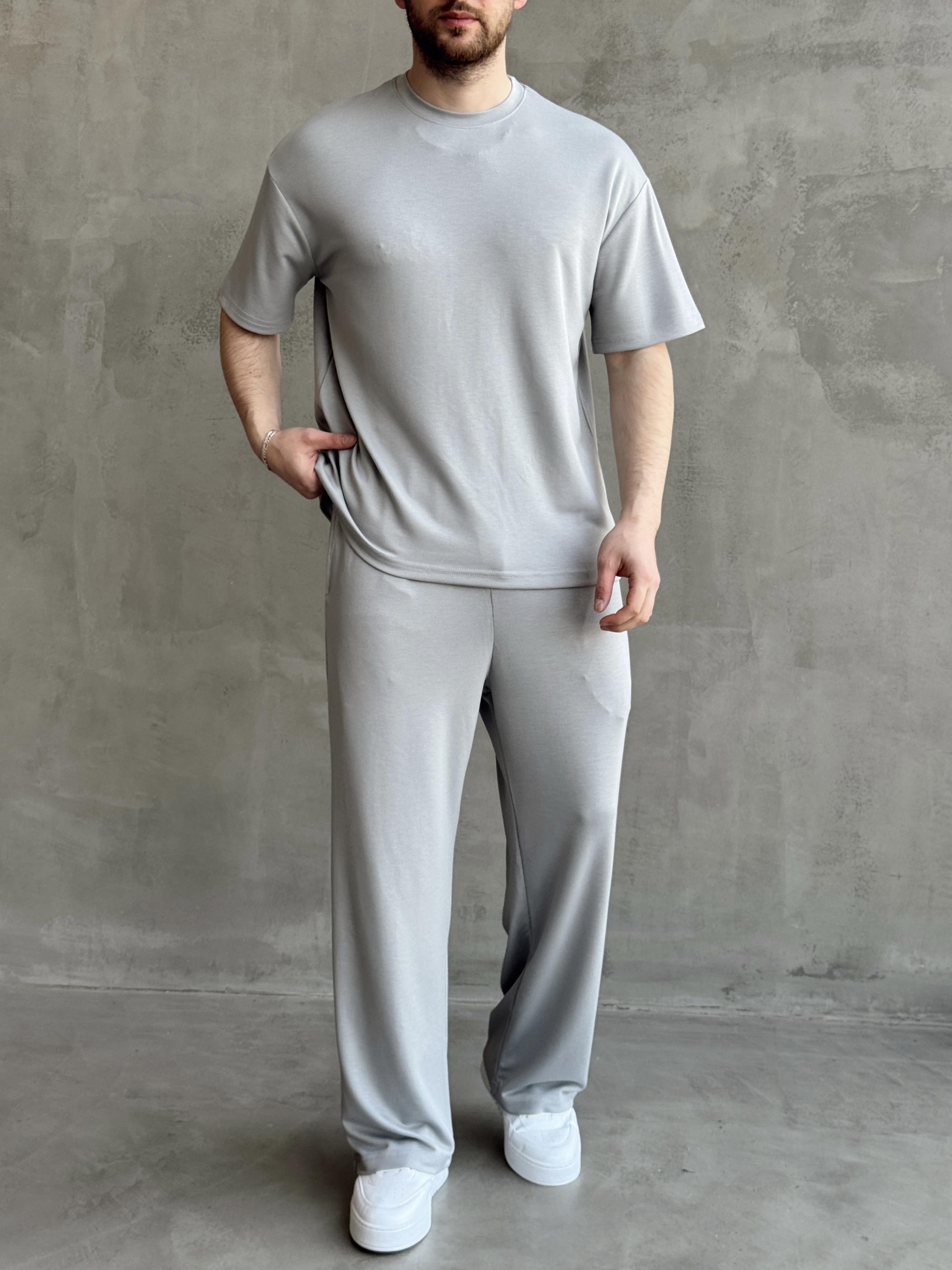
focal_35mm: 48
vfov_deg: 39.7
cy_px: 635
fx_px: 1760
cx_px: 476
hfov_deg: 30.3
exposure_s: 1/265
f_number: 1.78
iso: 64
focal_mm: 6.76
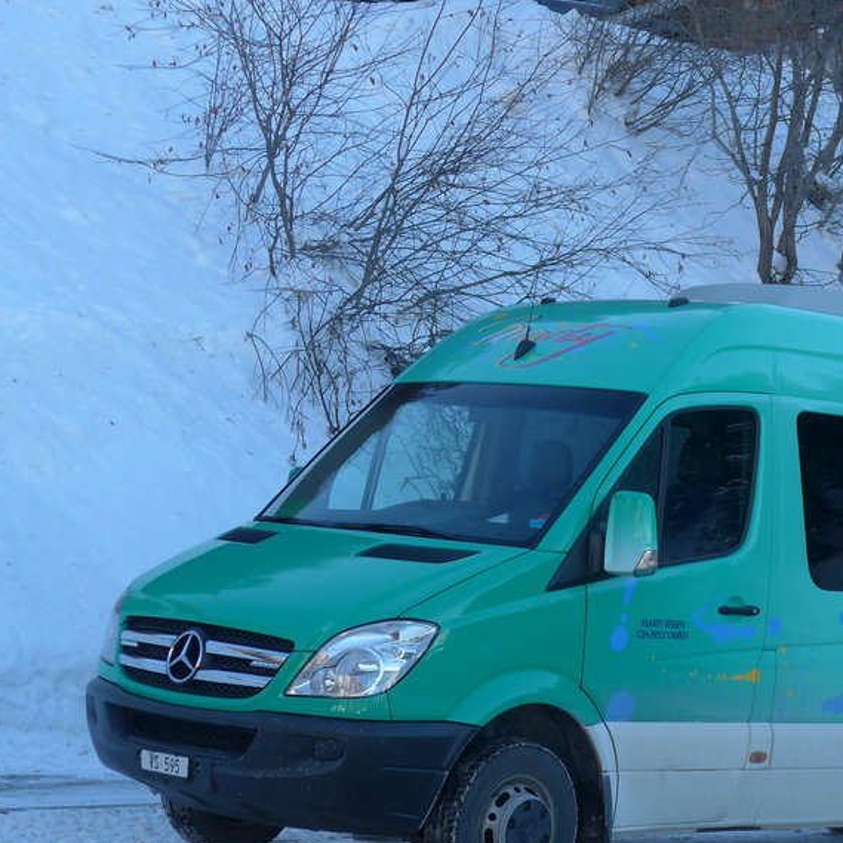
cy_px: 391
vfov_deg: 17.9
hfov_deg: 17.8
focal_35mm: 97
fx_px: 2673
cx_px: 656
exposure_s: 1/320
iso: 80
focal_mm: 10.7
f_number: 3.3
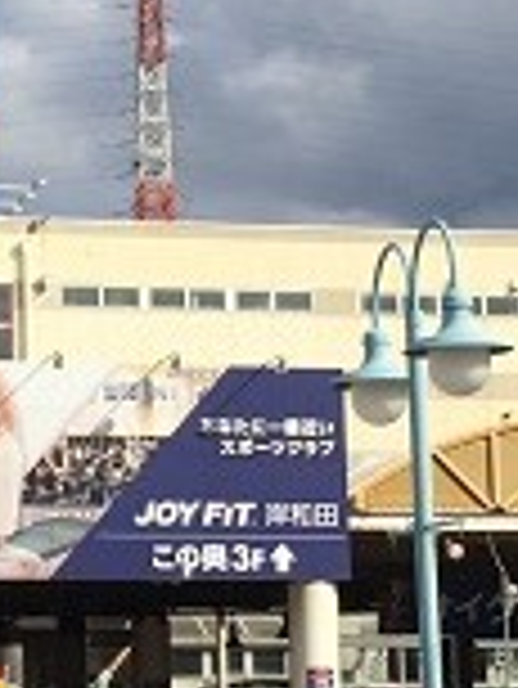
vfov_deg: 15.9
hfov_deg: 11.8
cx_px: -36
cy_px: 407
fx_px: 2471
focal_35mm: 124
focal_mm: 4.15
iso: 32
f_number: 2.2
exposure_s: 1/3049
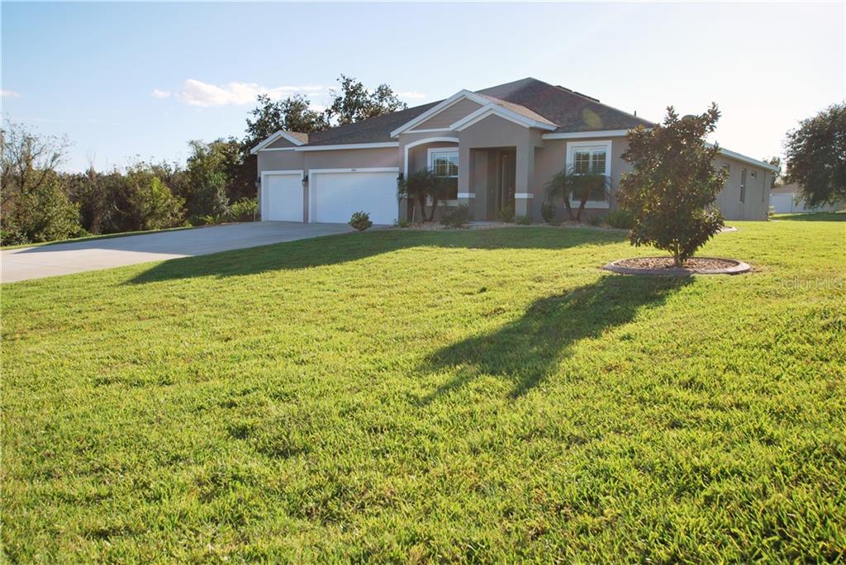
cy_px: 282
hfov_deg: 61.9
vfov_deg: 43.7
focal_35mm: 30
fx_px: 705
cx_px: 423
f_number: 8
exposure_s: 1/250
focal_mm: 20
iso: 100
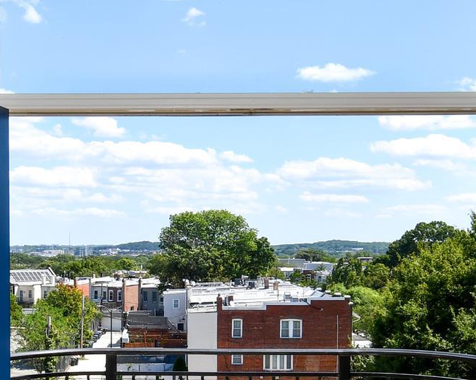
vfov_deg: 27.5
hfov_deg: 34.4
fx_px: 746
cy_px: 345
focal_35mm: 53
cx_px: 103
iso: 100
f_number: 9
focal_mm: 12
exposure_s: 1/250
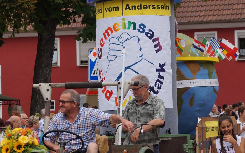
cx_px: 143
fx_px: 935
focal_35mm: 140
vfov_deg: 9.4
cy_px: 85
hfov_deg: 14.9
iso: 100
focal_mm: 70
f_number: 5.6
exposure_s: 1/250
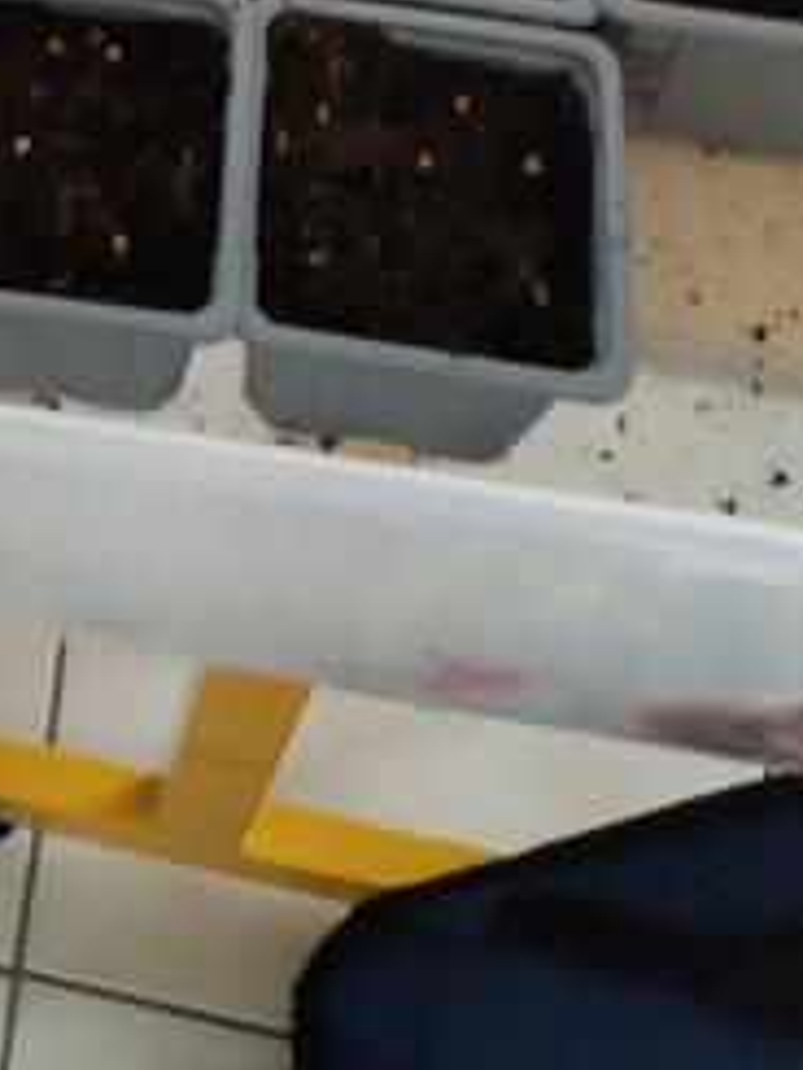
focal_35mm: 91
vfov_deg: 18.6
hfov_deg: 15.5
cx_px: -214
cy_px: -603
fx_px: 2812
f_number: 1.8
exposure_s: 1/50
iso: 349
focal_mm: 4.75
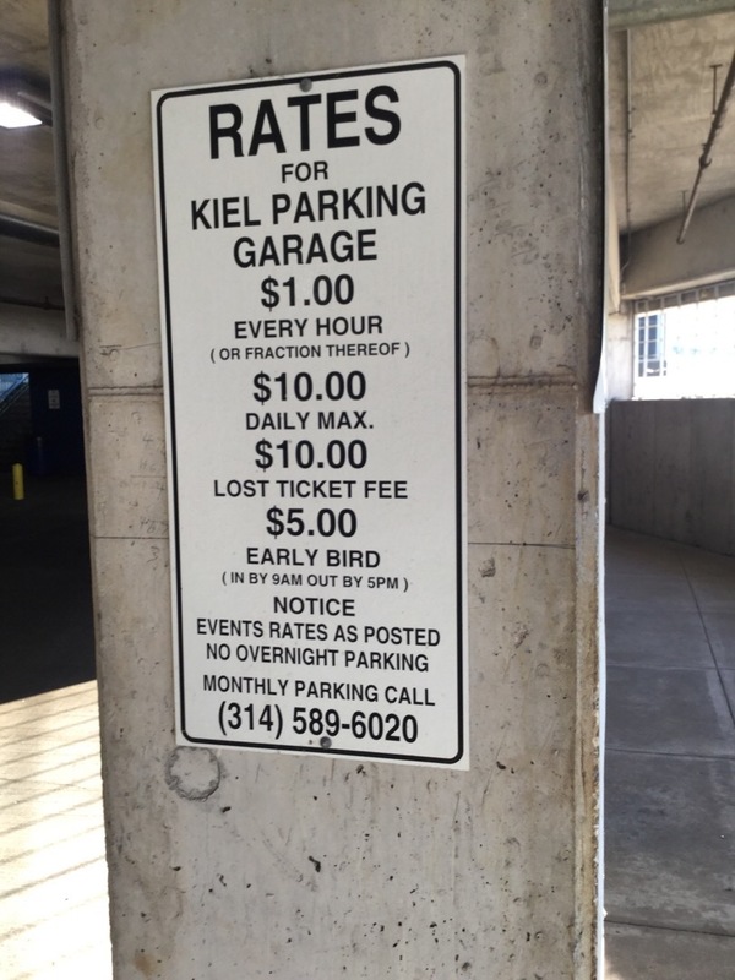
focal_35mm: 31
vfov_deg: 58.4
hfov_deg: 45.4
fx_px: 878
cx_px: 368
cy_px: 490
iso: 32
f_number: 2.4
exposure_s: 1/60
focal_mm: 3.3
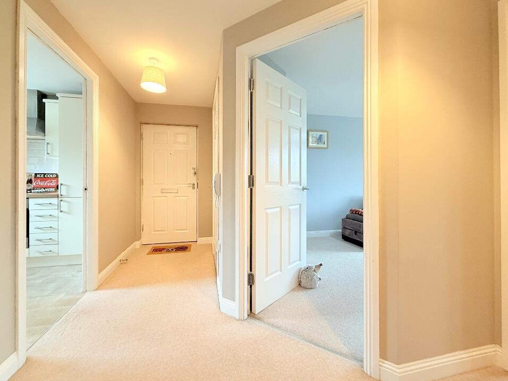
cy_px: 180
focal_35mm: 15
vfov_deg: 81.7
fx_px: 220
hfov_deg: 98.2
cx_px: 251
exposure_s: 1/50
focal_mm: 2.22
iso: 250
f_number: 2.2
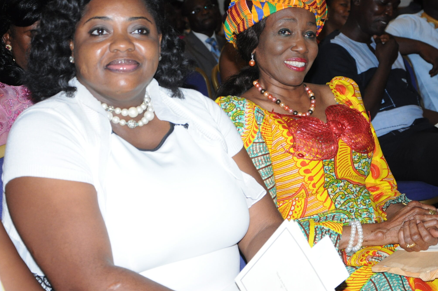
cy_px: 121
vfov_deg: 15.9
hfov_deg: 23.7
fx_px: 1041
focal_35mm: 86
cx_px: 261
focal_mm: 45
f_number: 5.6
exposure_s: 1/125
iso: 800
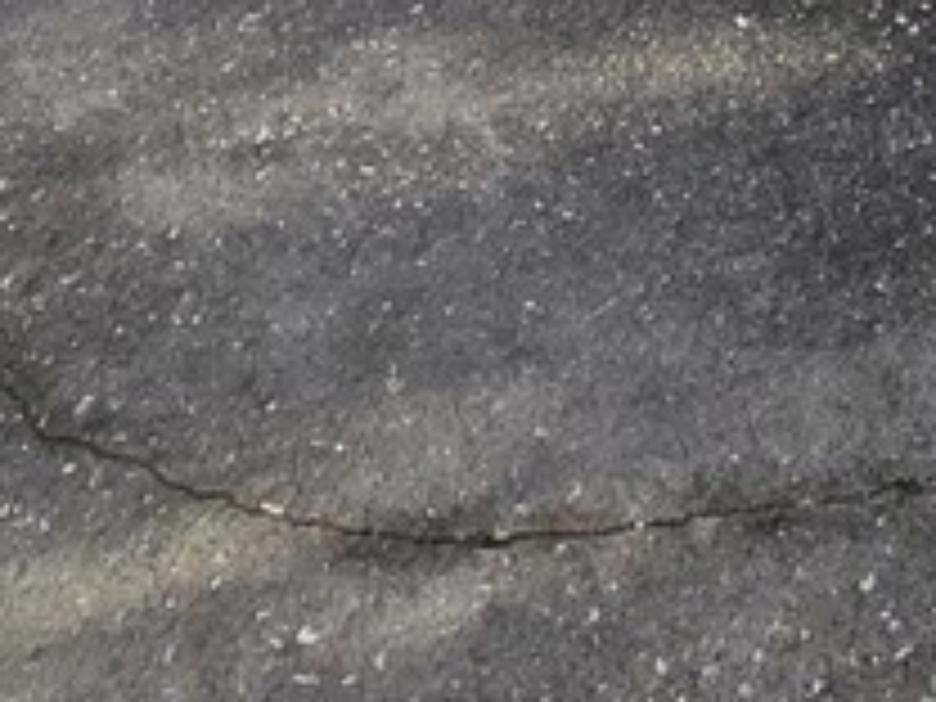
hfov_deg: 18.3
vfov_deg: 8.9
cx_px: 1206
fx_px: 2704
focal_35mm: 100
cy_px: -1881
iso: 50
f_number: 2.2
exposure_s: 1/1619
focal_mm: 2.2
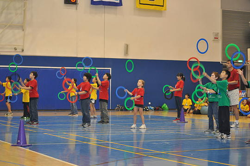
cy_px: 83
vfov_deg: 16.5
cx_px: 125
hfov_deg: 24.6
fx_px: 572
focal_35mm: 82
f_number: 4
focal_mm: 55
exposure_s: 1/60
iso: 800
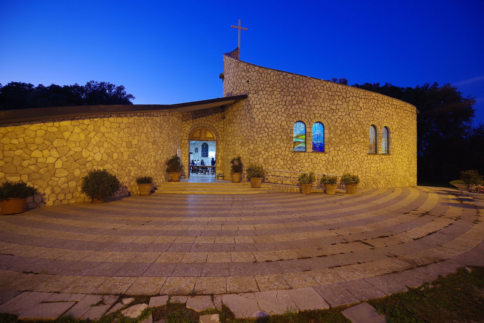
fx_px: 202
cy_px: 162
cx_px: 242
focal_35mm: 15
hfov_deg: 100.4
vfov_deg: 77.4
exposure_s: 1/5
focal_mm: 15
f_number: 2.8
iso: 200
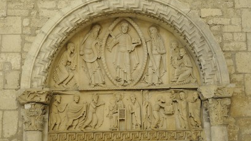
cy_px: 70
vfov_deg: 16.1
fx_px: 499
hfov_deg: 28.2
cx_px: 124
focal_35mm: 75
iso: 400
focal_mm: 70
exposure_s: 1/2
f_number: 5.6
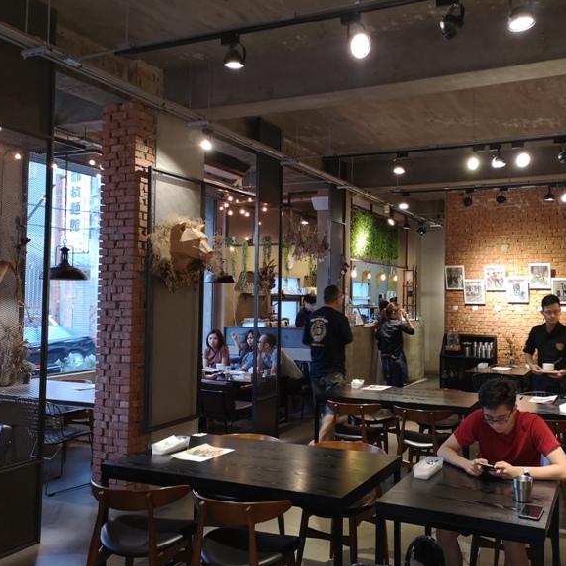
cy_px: 276
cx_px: 364
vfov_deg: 49.7
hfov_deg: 49.1
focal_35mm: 33
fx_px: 610
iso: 320
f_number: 1.8
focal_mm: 3.95
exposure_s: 1/30
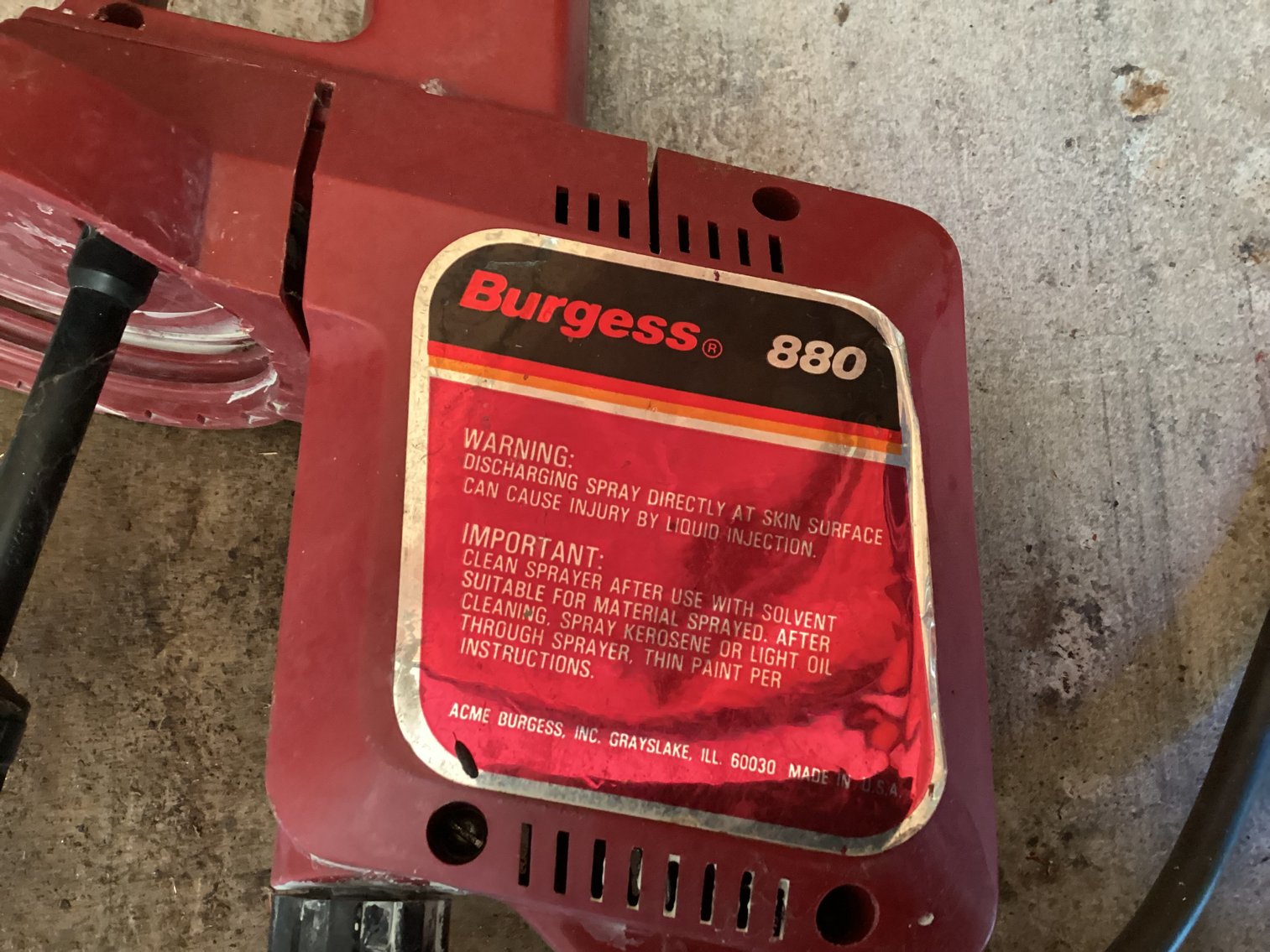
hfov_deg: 58.3
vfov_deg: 45.4
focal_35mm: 31
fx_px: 1137
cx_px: 635
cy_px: 476
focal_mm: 3.3
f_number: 2.4
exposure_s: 1/33
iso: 400
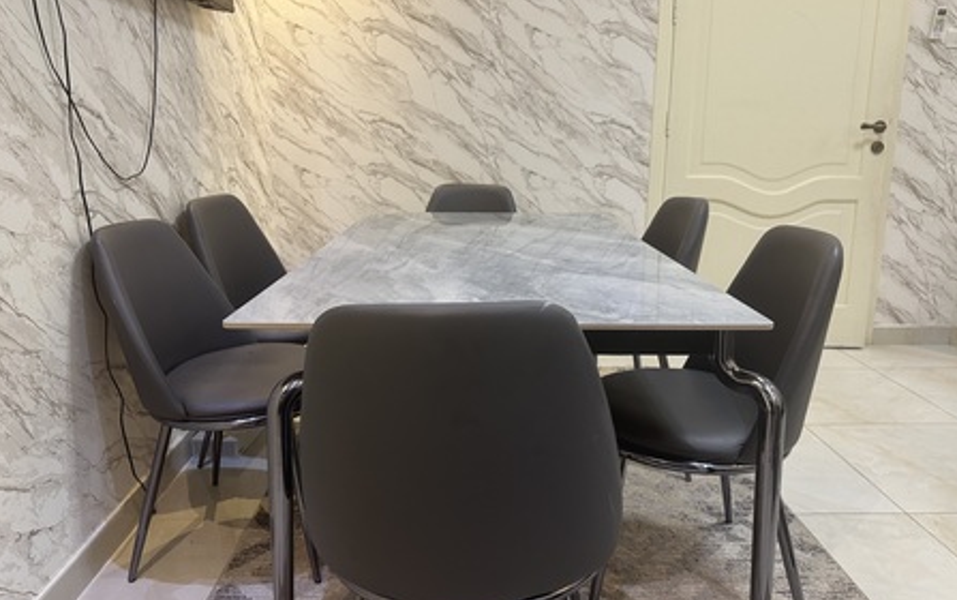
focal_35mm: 26
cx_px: 472
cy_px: 273
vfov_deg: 47.6
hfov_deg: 70.4
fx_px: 679
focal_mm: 6.86
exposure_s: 1/60
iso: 200
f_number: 1.78
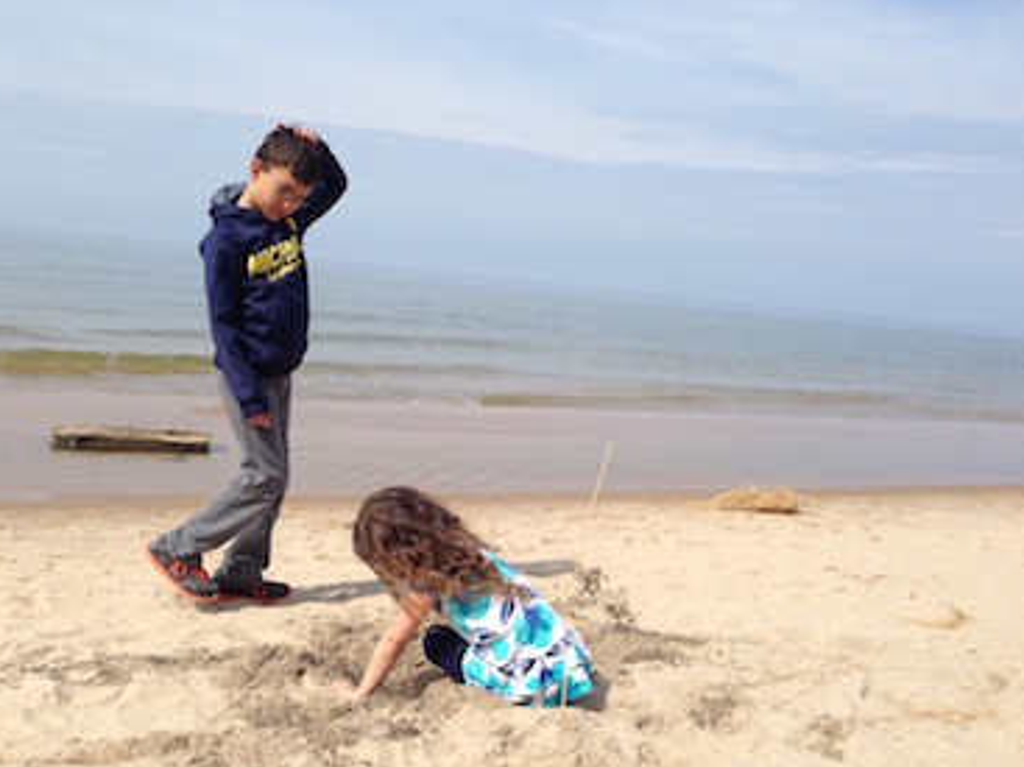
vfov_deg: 39.6
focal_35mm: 36
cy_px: 413
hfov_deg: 51.4
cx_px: 530
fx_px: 1065
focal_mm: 4.12
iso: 50
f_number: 2.4
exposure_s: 1/2262
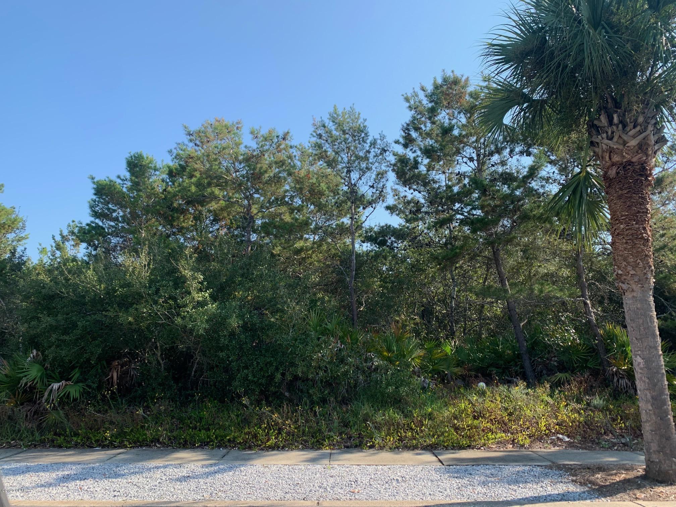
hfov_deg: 67.3
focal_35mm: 26
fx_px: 508
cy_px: 254
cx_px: 338
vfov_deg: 53.1
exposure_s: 1/981
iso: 25
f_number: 1.8
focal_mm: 4.25
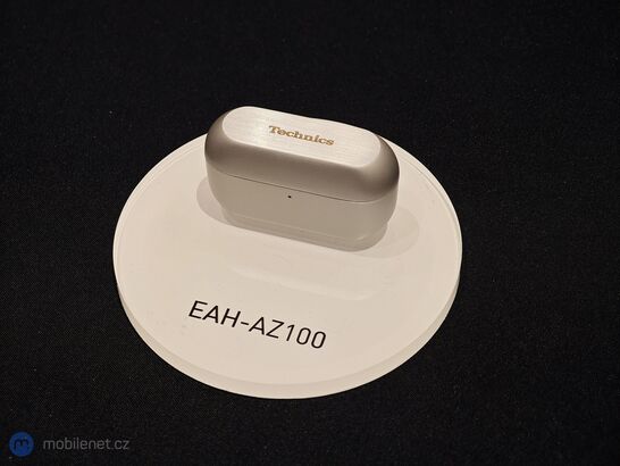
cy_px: 233
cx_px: 310
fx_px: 1344
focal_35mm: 75
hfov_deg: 26.0
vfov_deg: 19.7
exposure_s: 1/100
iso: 640
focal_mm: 12.28
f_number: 1.8
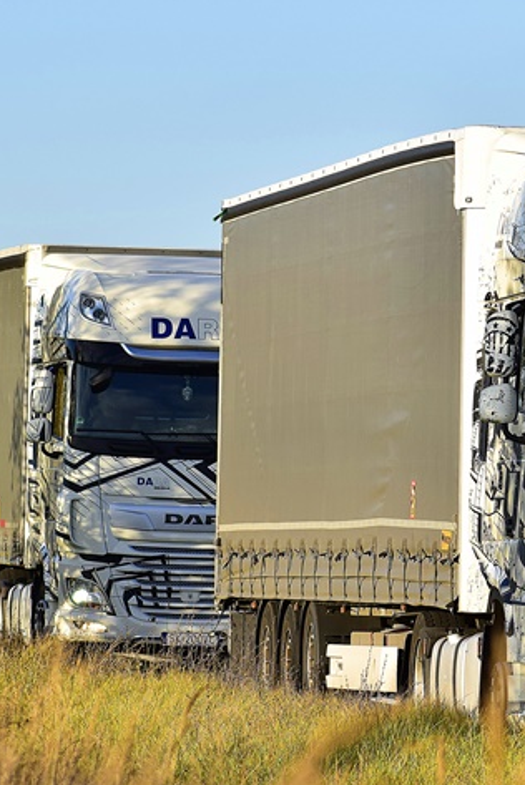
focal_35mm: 393
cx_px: 425
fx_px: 8580
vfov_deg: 5.2
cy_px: 381
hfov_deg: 3.5
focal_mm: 155
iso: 400
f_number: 7.1
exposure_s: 1/800
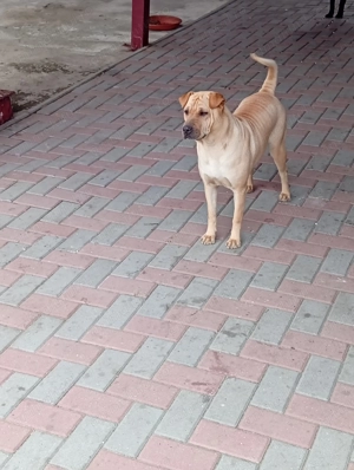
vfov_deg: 35.5
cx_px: 177
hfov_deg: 27.1
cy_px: 235
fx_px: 734
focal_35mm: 54
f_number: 1.8
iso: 50
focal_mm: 3.84
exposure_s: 1/100
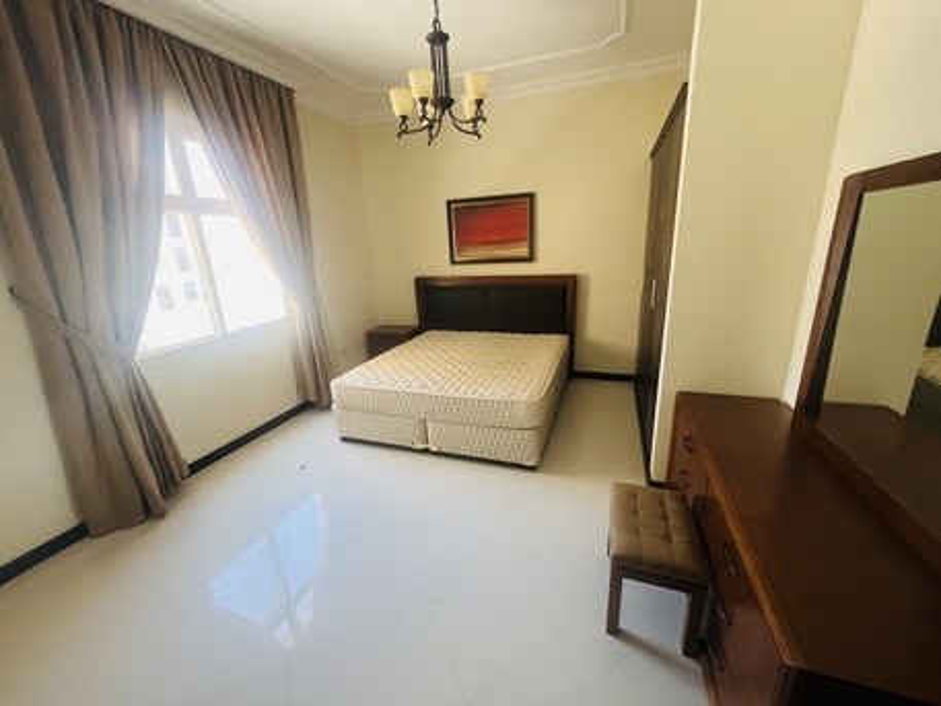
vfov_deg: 89.9
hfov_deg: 106.2
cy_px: 353
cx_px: 470
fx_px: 353
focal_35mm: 13
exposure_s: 1/88
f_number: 1.8
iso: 250
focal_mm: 1.57
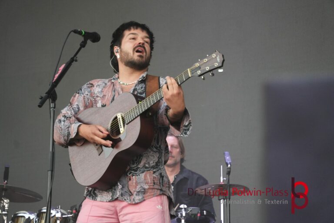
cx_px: 167
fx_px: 1962
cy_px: 112
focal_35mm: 212
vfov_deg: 6.5
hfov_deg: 9.7
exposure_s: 1/250
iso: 2500
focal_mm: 141
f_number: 5.6
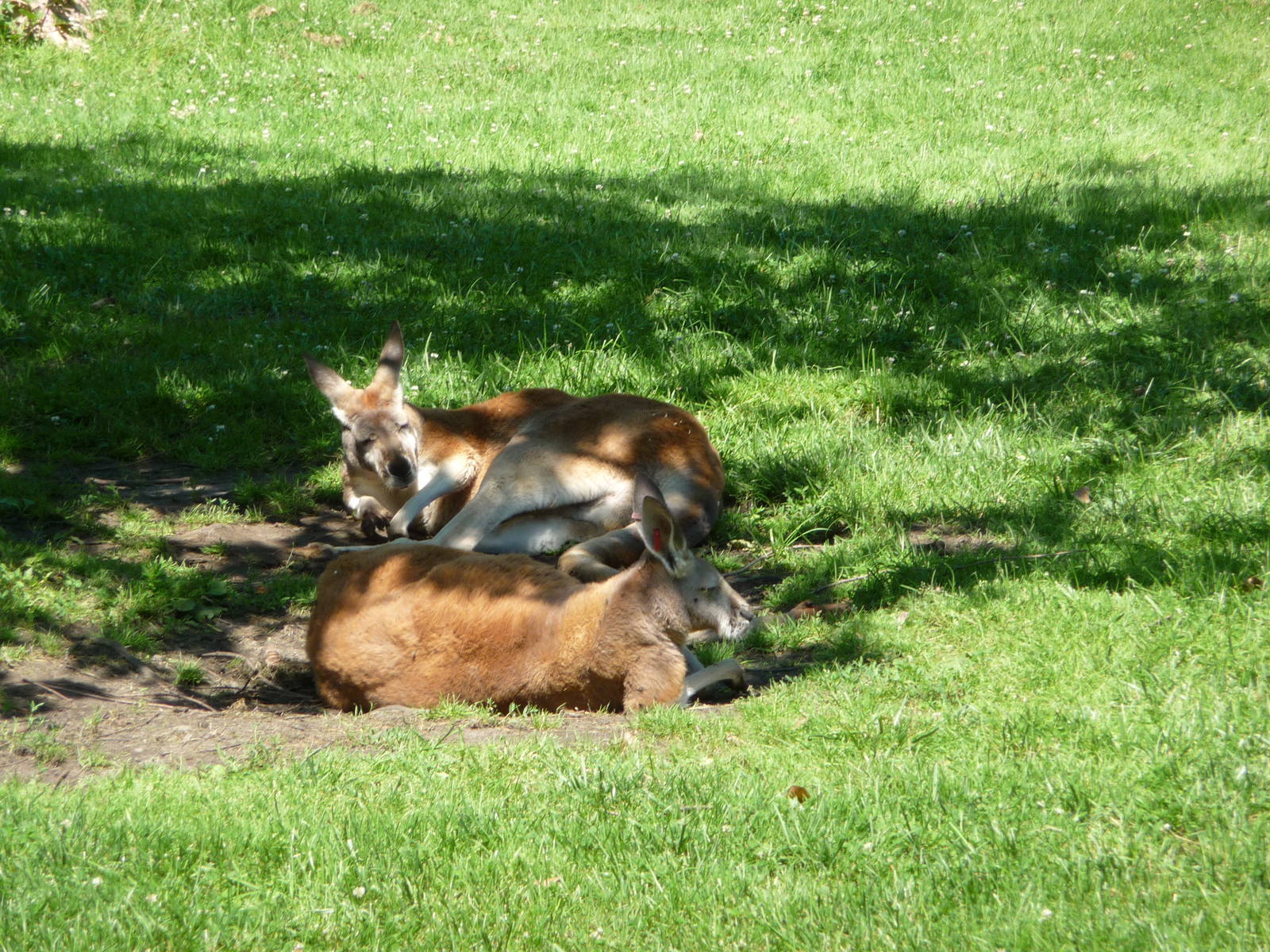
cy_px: 476
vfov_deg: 5.3
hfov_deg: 7.1
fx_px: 10273
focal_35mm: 280
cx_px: 635
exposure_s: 1/160
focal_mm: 47
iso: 100
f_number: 4.9
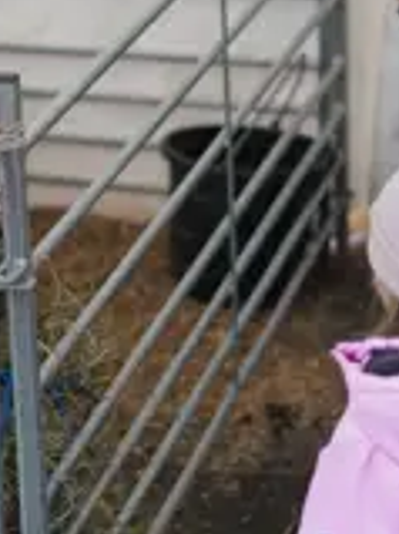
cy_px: 217
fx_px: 1862
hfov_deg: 12.2
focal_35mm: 121
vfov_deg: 16.3
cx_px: 50
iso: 1600
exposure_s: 1/160
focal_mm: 50
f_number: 2
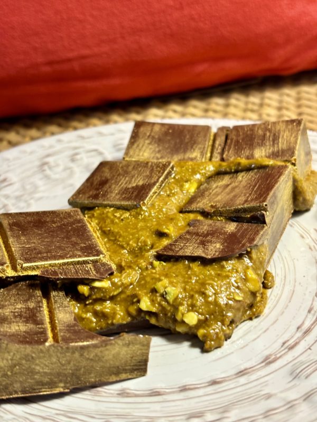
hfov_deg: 28.0
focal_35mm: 52
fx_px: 635
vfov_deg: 36.8
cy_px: 211
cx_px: 158
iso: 125
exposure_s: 1/33
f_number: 1.6
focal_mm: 5.96
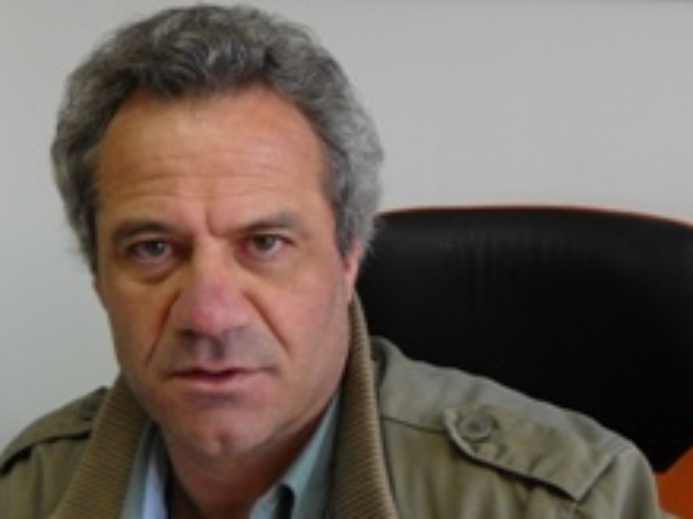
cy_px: 123
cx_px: 386
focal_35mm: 75
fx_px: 1501
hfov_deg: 26.0
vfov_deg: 19.5
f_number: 3.1
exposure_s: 1/60
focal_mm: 6.72
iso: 191
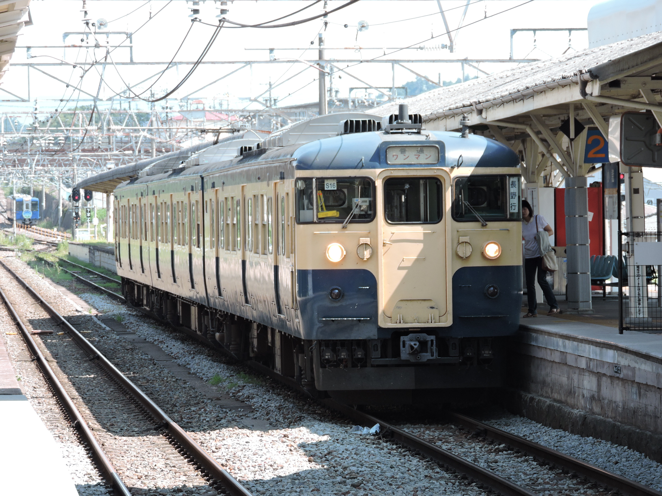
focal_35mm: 200
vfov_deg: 7.4
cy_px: 248
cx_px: 331
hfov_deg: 9.9
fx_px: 3825
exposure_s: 1/160
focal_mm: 35.7
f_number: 4.6
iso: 100
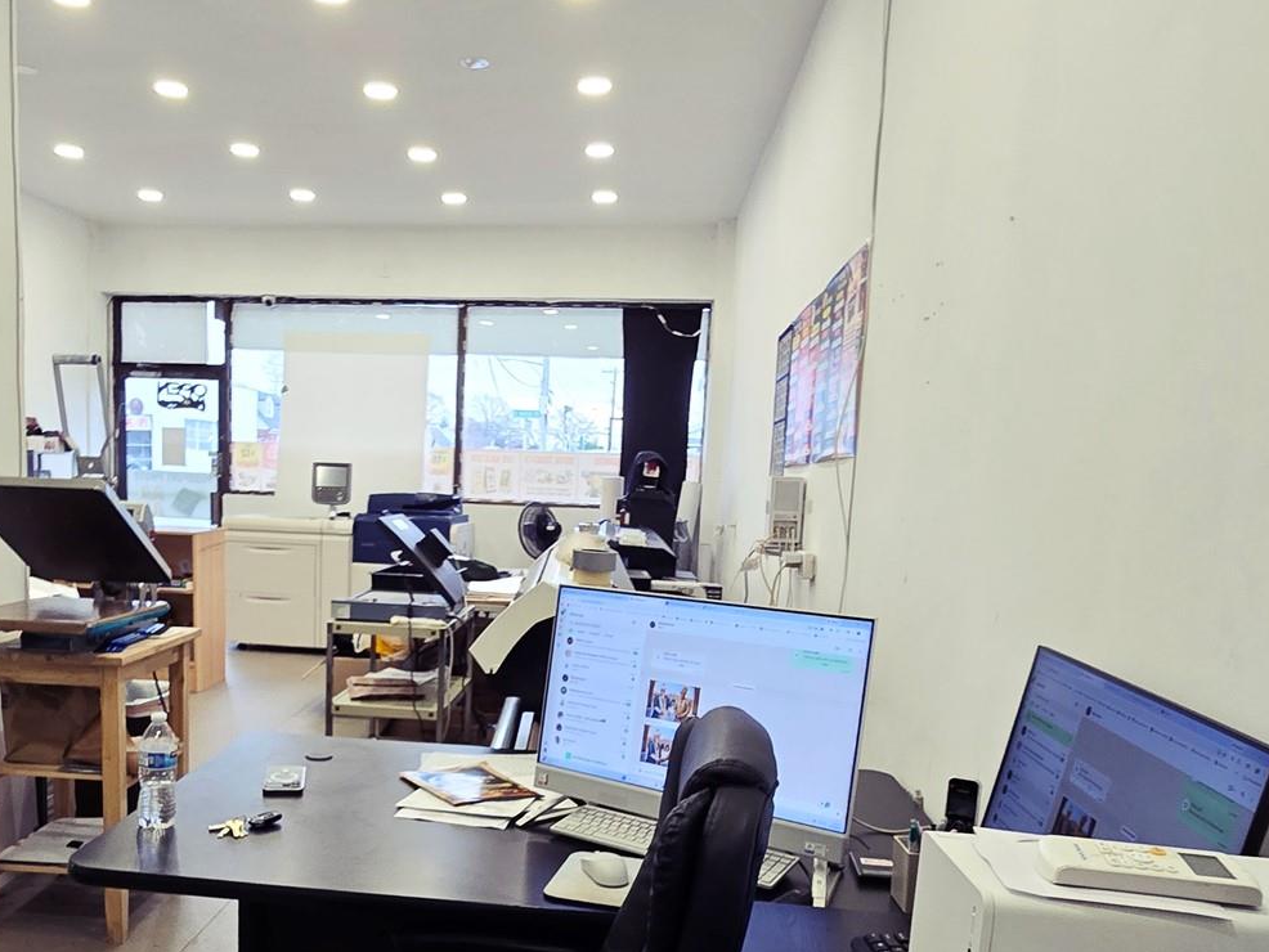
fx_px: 990
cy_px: 607
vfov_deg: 50.7
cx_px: 517
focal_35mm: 27
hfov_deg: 64.8
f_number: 2.2
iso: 80
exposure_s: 1/60
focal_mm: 2.2
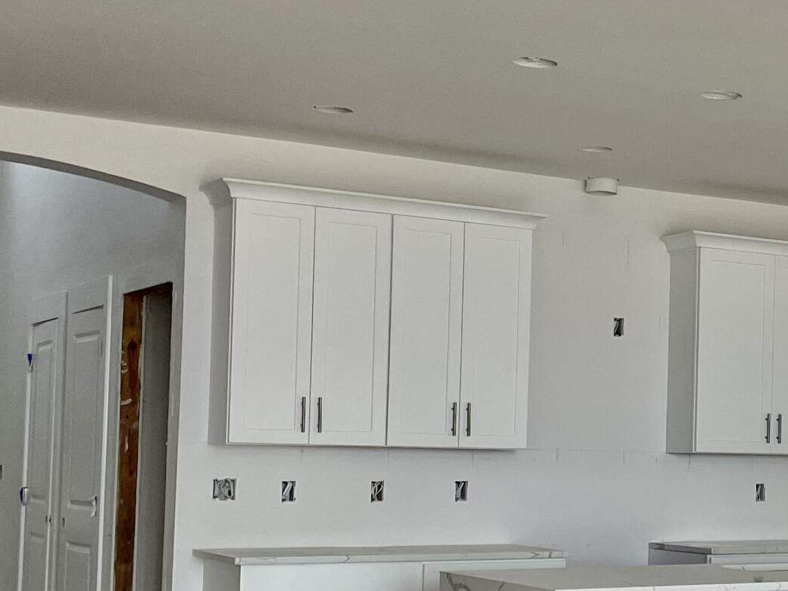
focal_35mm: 75
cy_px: 421
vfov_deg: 19.5
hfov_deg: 24.2
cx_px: 875
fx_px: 1707
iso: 125
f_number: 1.6
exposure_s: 1/103
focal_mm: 4.2
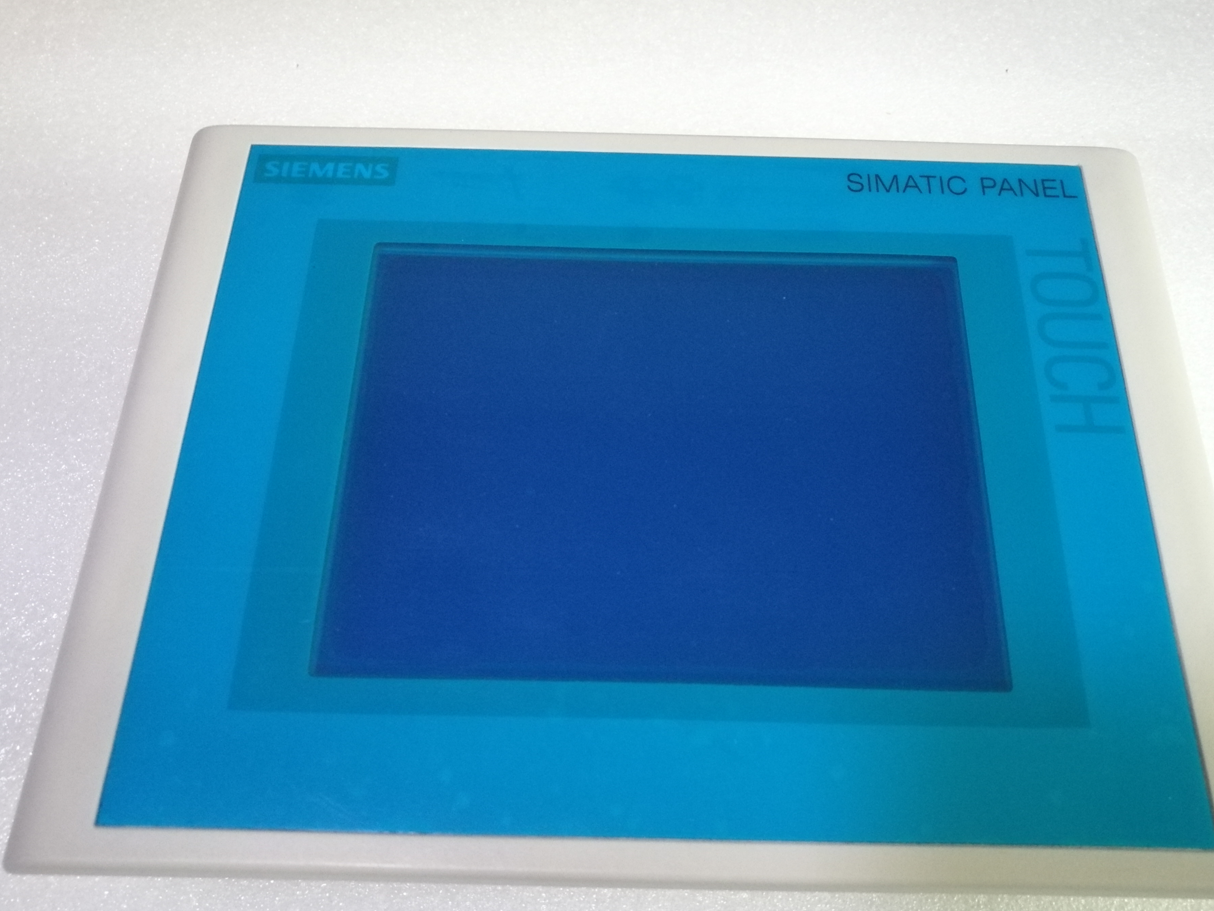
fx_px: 1052
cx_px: 645
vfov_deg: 46.8
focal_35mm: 30
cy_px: 487
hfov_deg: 59.9
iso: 1000
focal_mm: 4.5
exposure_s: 1/16.7
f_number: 2.2
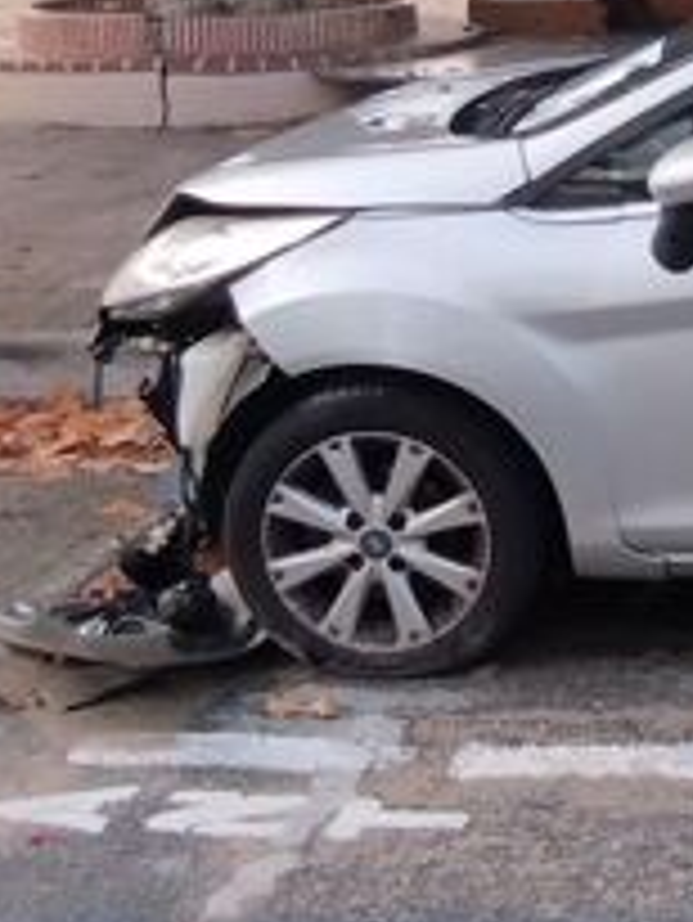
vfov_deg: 36.4
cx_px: 1040
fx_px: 1333
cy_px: 144
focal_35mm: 50
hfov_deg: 23.4
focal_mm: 1.65
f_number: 2.2
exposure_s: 1/100
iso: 60
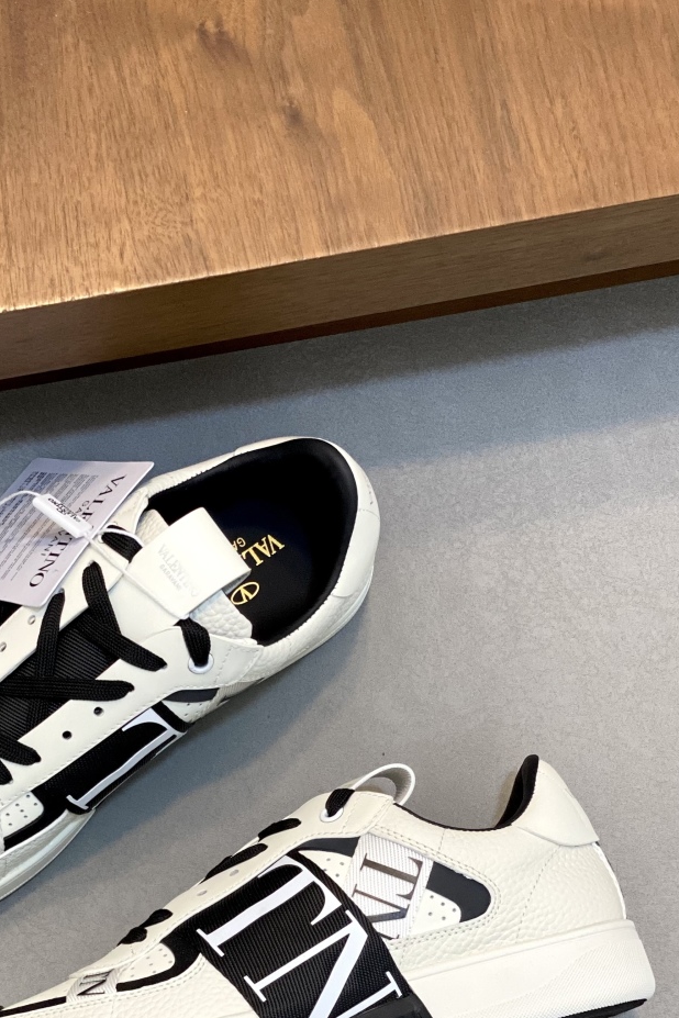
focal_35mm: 84
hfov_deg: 16.2
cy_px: 780
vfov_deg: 23.9
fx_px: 2376
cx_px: 149
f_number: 2
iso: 125
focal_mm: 6
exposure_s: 1/100
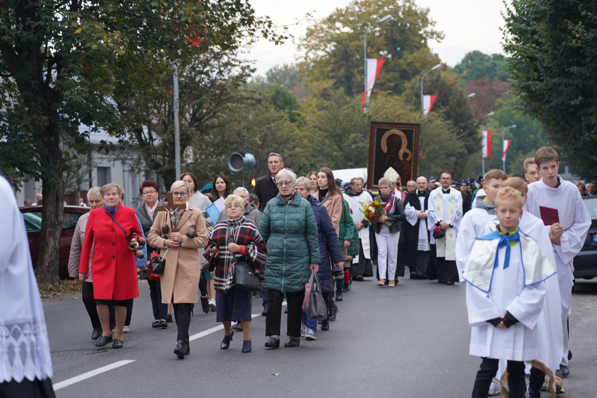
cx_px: 298
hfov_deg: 19.5
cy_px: 199
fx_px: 1741
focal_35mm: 105
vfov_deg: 13.0
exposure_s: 1/160
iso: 1250
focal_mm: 105
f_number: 4
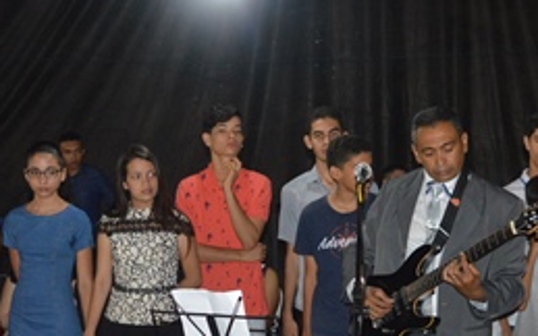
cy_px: 288
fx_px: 997
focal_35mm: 68
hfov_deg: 30.1
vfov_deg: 18.9
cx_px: 322
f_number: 3.5
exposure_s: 1/60
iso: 900
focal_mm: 18
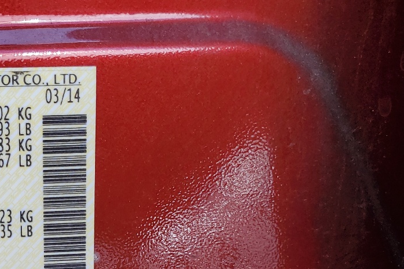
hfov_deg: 30.4
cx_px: 12
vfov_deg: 20.8
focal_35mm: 62
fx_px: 696
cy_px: 301
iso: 50
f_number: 1.5
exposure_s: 1/526
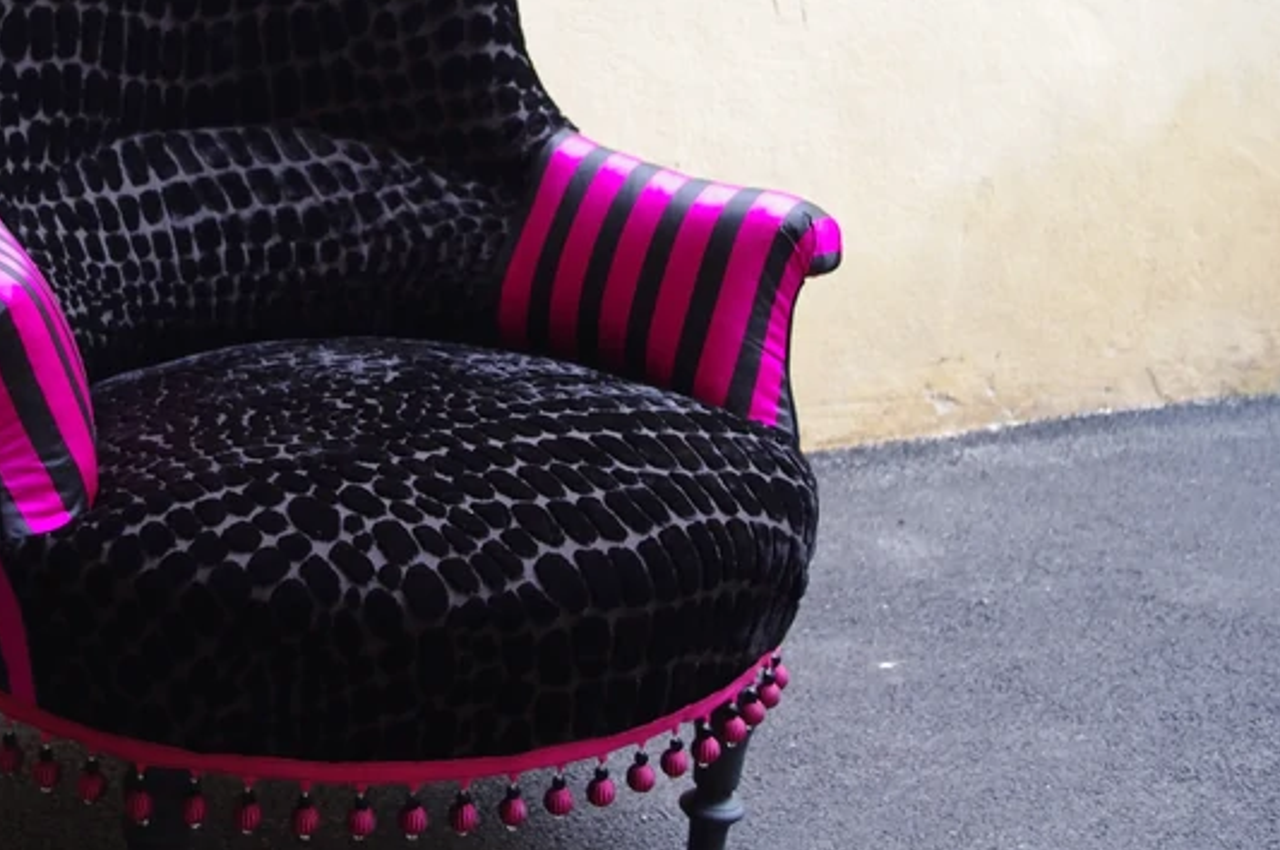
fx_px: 2450
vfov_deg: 19.6
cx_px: 329
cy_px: 265
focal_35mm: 69
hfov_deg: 28.9
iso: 400
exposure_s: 1/60
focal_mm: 30.63
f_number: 4
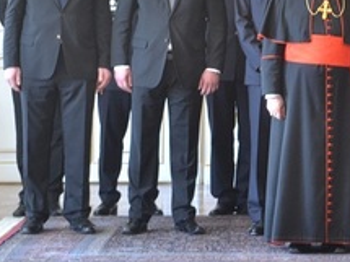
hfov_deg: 8.3
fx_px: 2389
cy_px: -36
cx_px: 470
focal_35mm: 236
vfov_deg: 6.2
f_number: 4
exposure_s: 1/60
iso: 800
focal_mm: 55
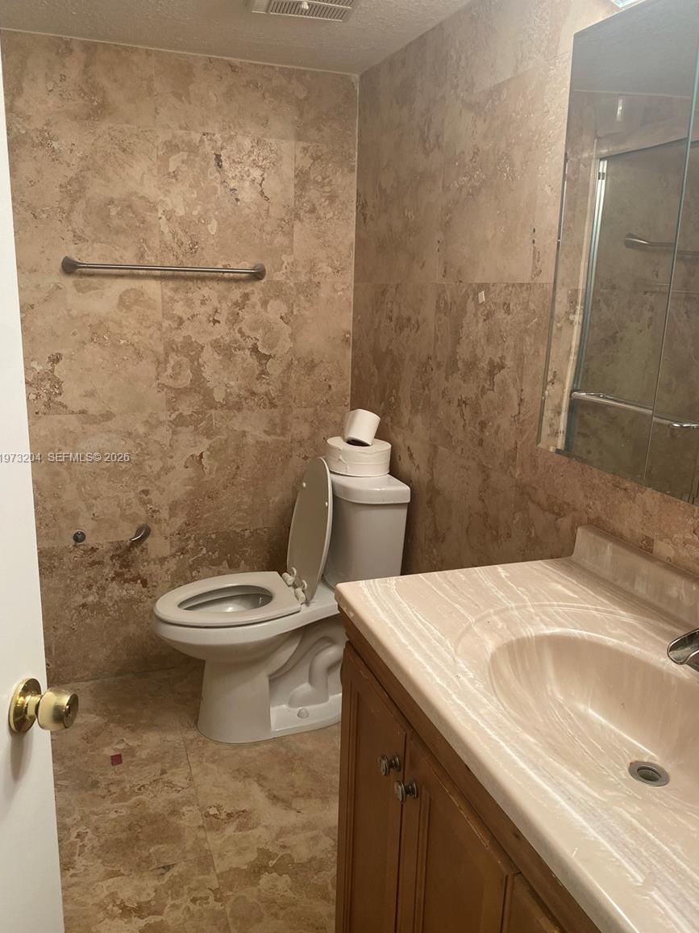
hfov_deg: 51.4
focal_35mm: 27
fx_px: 727
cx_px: 343
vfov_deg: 65.3
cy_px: 458
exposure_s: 1/60
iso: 80
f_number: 1.8
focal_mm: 4.25
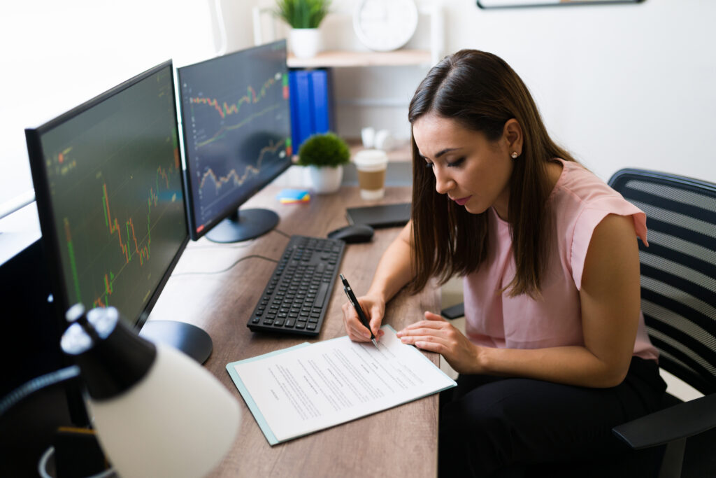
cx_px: 358
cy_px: 239
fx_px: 696
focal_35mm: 35
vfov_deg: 37.9
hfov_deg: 54.4
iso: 400
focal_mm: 35
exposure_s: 1/125
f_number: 1.8
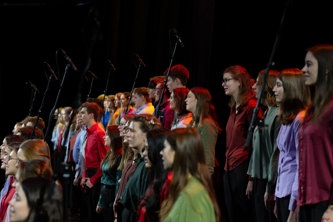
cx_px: 166
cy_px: 111
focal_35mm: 85
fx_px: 786
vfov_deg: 16.1
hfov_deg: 23.9
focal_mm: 85
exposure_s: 1/160
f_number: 3.5
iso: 800
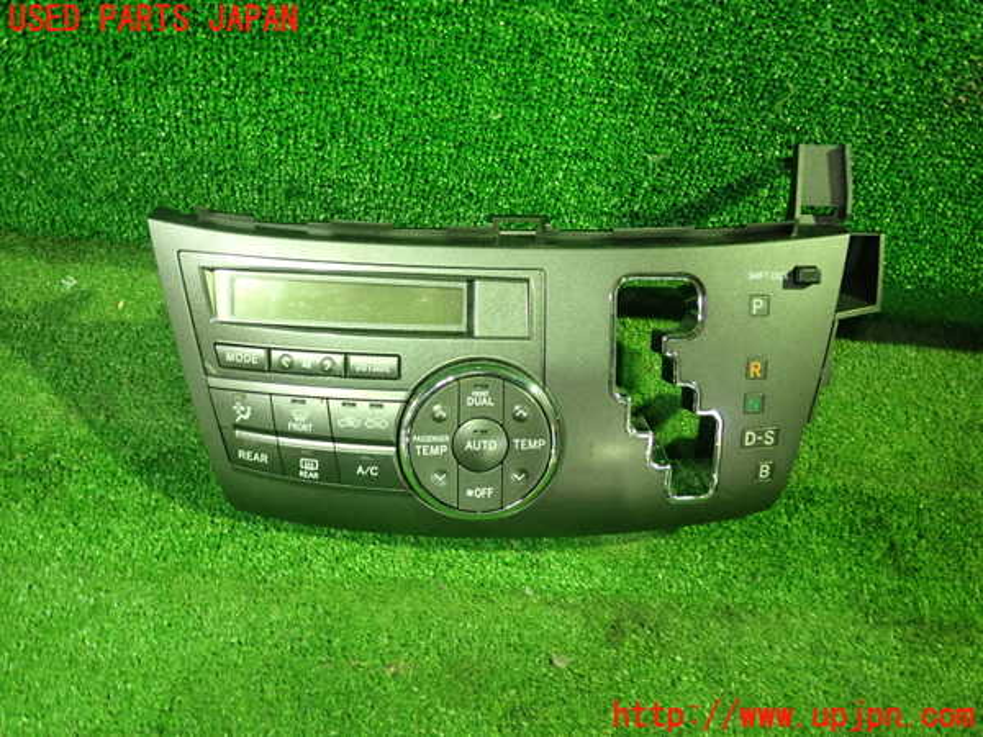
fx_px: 852
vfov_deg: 46.8
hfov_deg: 60.0
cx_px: 492
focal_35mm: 30
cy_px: 368
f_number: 2.3
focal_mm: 5.5
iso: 800
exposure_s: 1/30
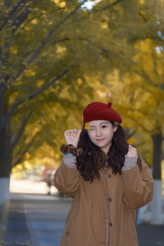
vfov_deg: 19.5
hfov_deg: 13.0
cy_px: 123
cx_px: 82
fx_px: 717
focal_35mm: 105
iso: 320
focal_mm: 70
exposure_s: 1/100
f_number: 2.8
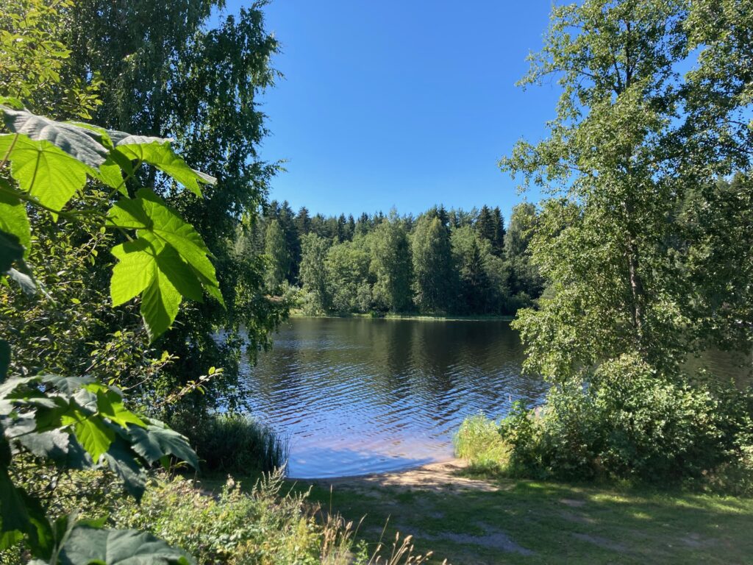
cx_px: 376
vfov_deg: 49.7
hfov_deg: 63.4
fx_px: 609
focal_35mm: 28
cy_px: 282
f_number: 1.8
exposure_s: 1/899
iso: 20
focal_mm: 3.99
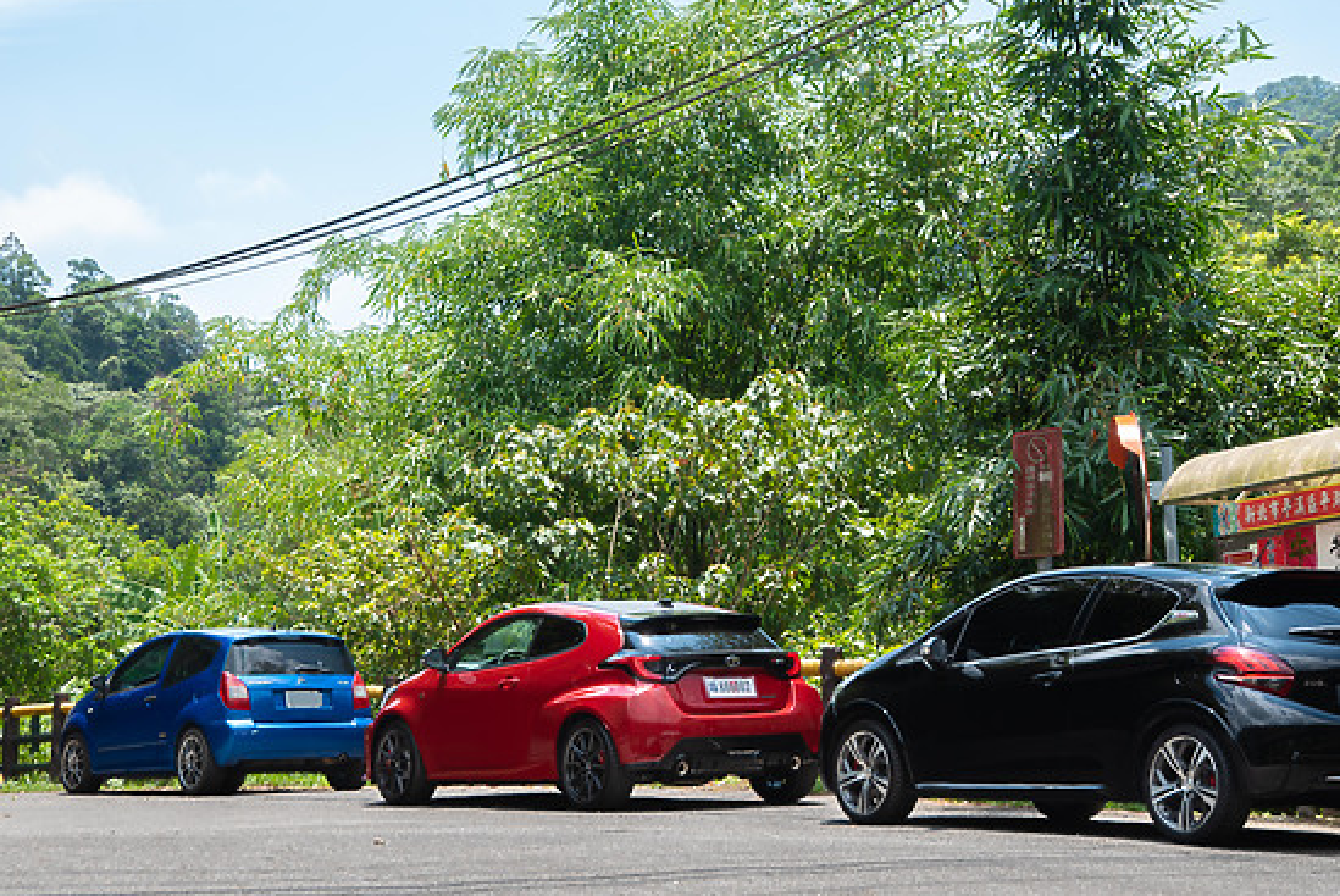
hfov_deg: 26.6
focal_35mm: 76
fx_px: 2831
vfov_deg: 18.0
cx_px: 683
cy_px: 458
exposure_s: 1/100
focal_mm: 58
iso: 100
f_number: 5.6
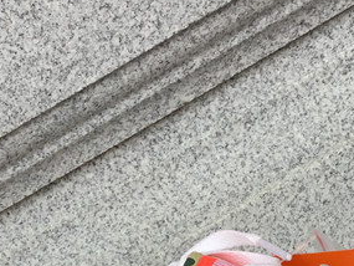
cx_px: 304
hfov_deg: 19.7
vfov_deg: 14.1
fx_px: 1003
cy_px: 411
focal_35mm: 98
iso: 25
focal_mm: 3.3
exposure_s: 1/171
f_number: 2.4
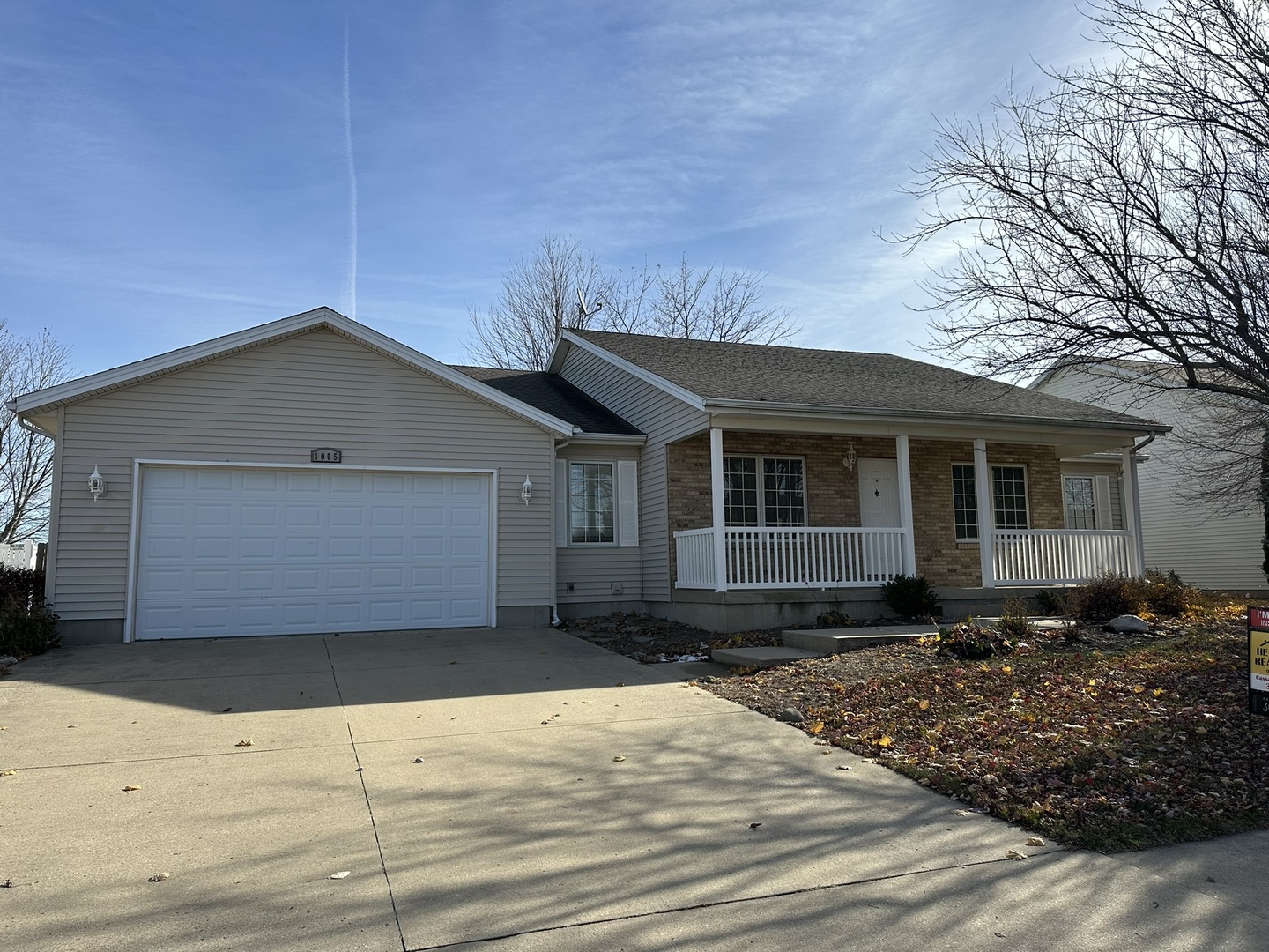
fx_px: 880
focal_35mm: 24
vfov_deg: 56.8
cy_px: 476
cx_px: 634
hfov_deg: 71.6
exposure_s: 1/5000
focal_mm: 6.86
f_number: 1.78
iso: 80
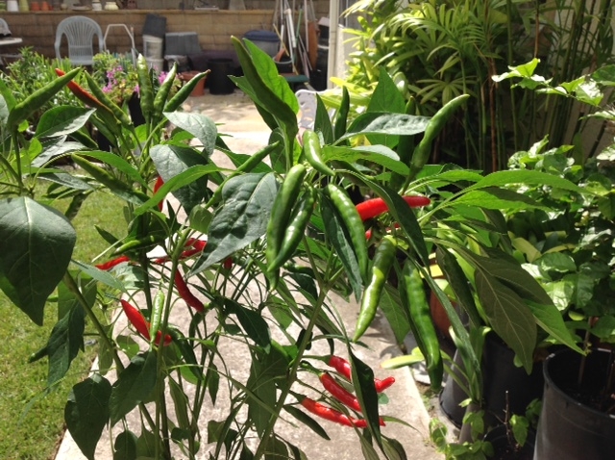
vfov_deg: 40.6
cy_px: 230
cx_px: 308
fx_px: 621
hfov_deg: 52.7
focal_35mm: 35
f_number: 2.4
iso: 50
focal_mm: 4.28
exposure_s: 1/1209
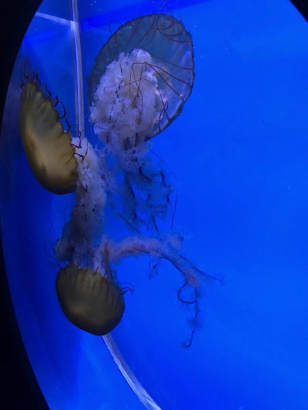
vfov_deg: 63.4
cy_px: 205
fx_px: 332
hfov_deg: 49.7
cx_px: 154
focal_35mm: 28
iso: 64
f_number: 1.8
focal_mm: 4
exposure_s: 1/15
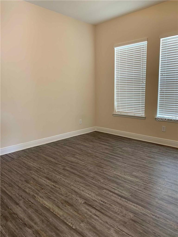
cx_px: 89
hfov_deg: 53.1
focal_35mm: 26
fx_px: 178
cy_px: 118
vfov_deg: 67.3
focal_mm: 4.25
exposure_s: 1/60
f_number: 1.8
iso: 125
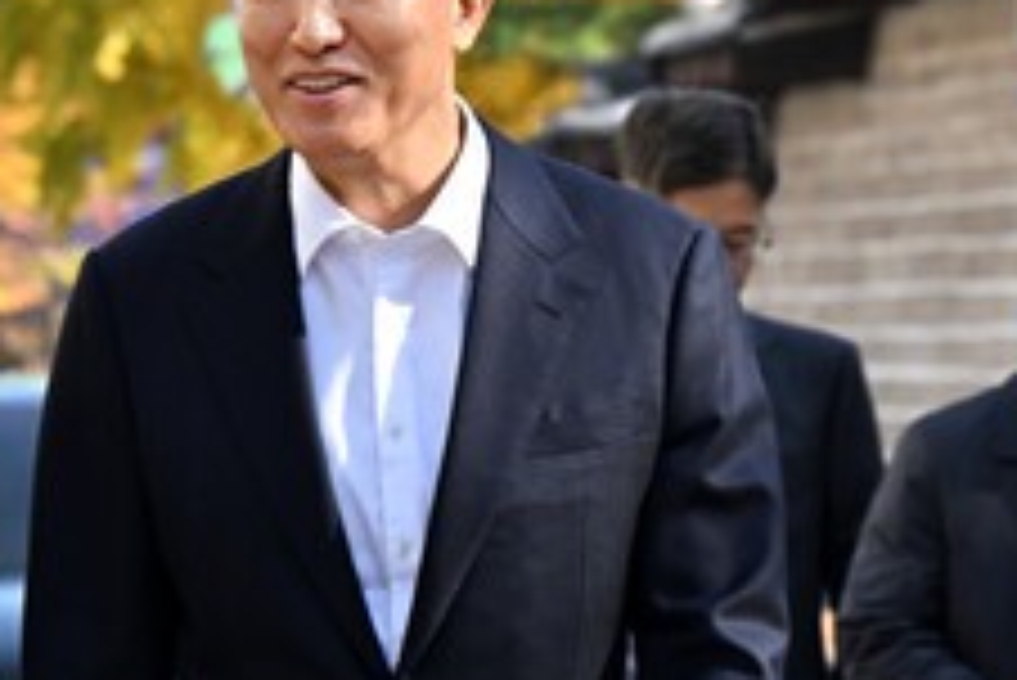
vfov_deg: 4.5
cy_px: 410
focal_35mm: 305
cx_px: 45
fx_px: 8621
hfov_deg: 6.7
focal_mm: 115
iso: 640
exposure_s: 1/800
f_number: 6.3
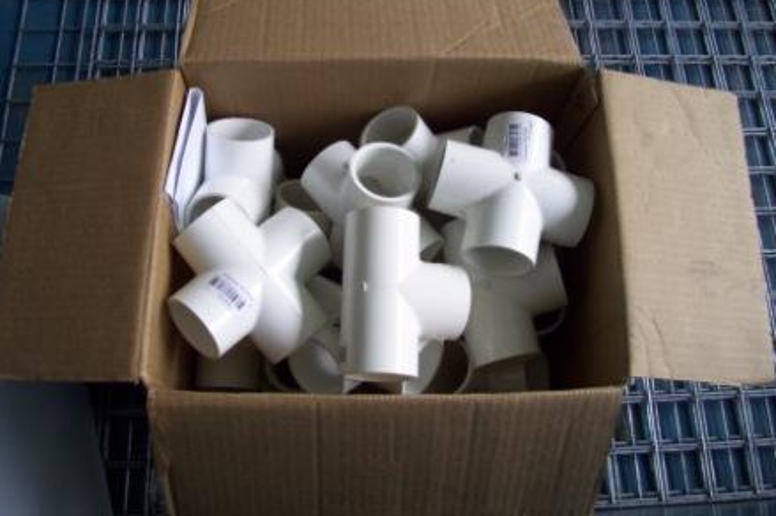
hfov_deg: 55.8
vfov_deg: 38.7
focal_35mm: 34
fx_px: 732
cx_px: 382
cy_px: 221
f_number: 2.9
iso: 80
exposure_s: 1/60
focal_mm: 5.7
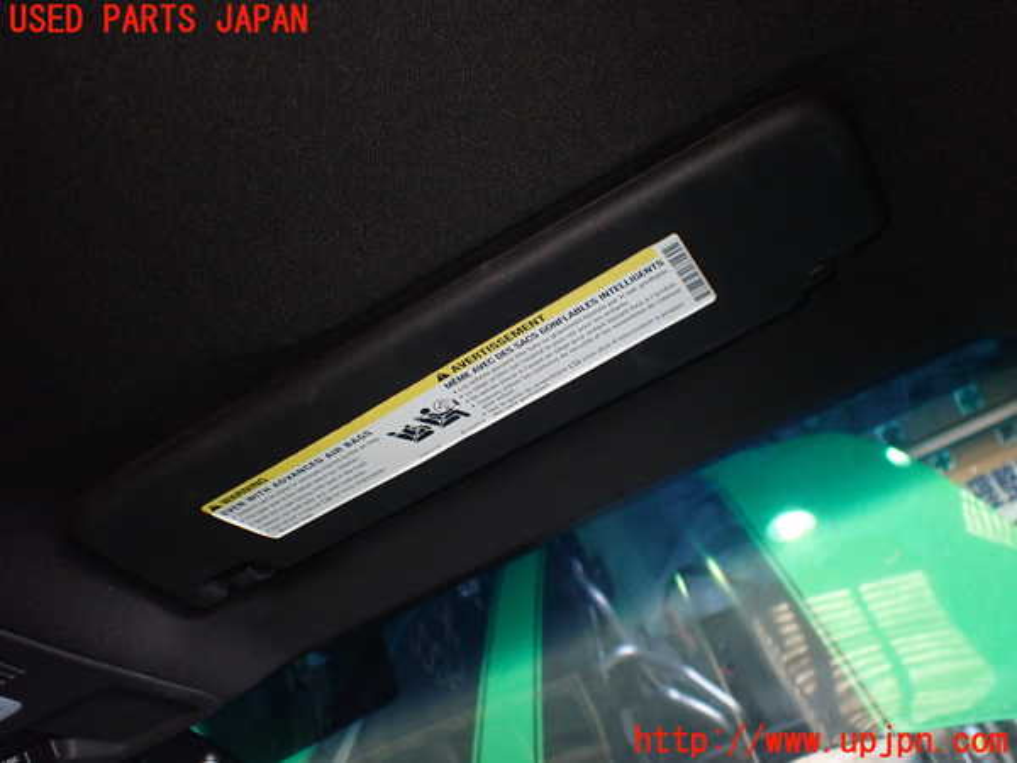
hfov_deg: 60.0
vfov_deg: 46.8
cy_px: 382
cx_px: 508
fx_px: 881
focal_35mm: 30
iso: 800
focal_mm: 5.4
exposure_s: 1/60
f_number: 2.3
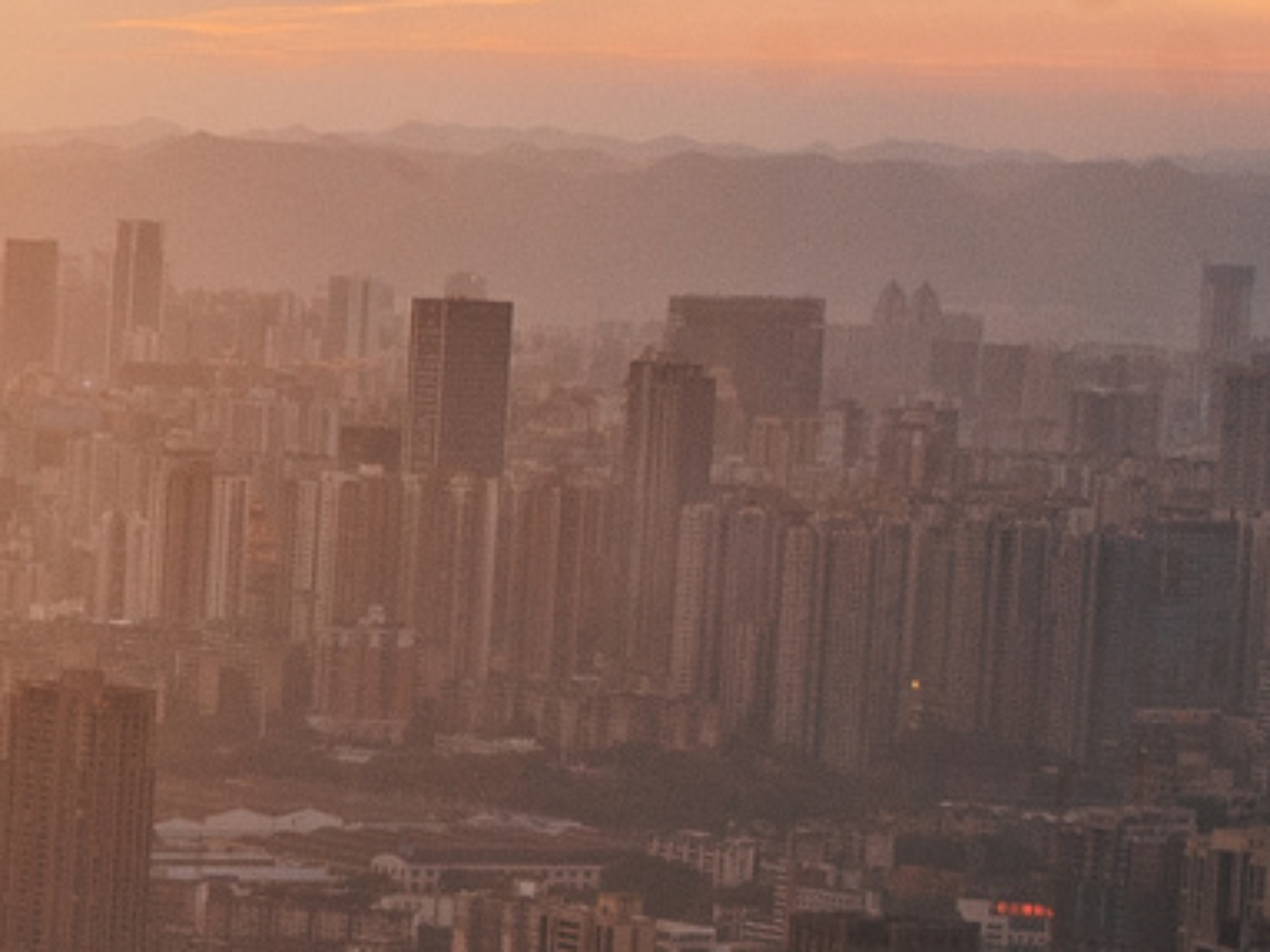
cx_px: -2102
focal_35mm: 225
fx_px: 8252
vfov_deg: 6.6
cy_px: 934
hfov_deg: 7.9
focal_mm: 35
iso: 100
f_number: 9
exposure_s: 1/15
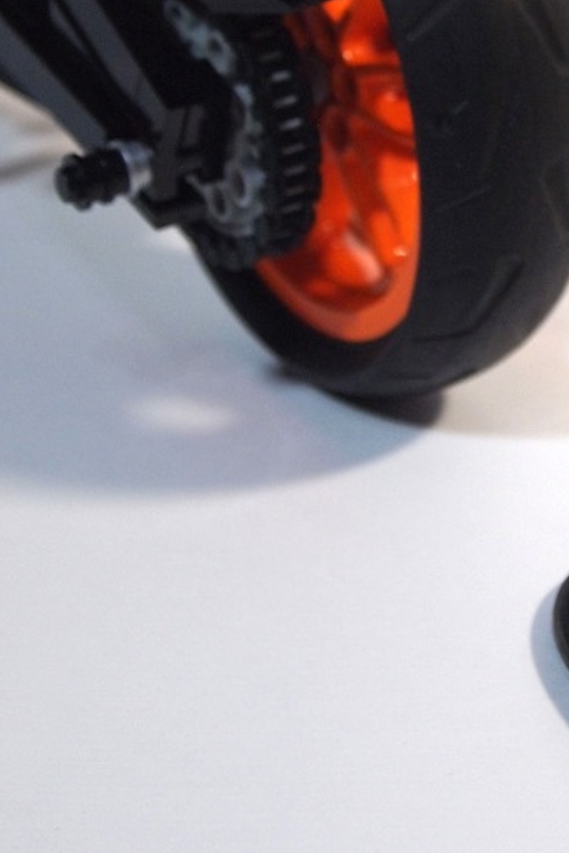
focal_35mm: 109
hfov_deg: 12.4
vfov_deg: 18.4
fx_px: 2582
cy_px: 87
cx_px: 566
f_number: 4.5
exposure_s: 1/60
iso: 640
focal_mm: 26
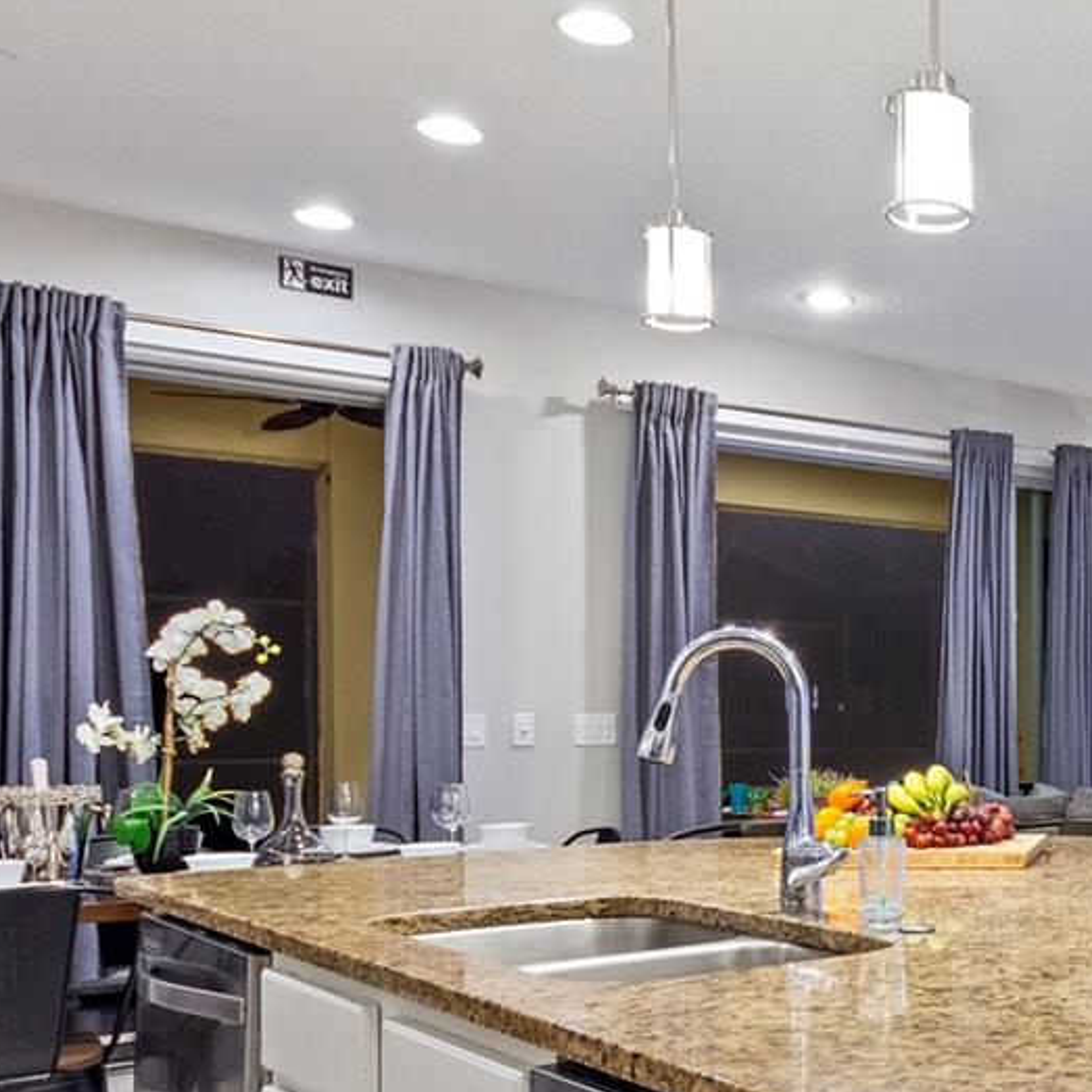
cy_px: 691
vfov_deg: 42.5
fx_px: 1392
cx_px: 1153
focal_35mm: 39
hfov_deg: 37.1
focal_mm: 10
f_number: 4.5
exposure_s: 1/20
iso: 800
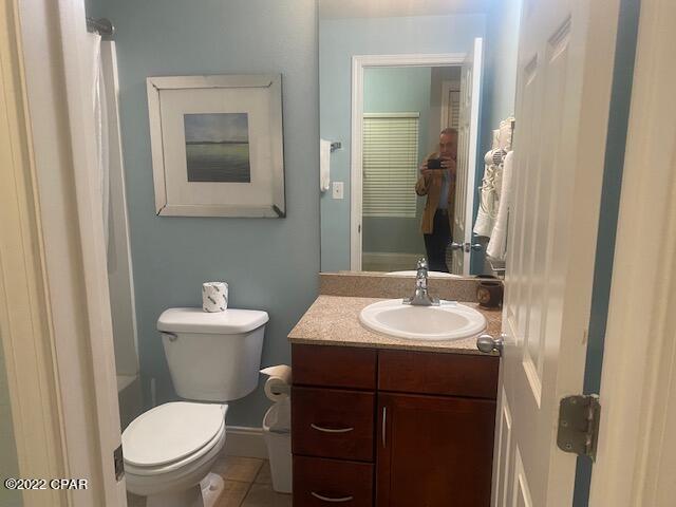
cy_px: 254
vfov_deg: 53.1
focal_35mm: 26
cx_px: 338
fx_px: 508
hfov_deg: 67.3
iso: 250
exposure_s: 1/60
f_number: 1.8
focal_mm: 4.25
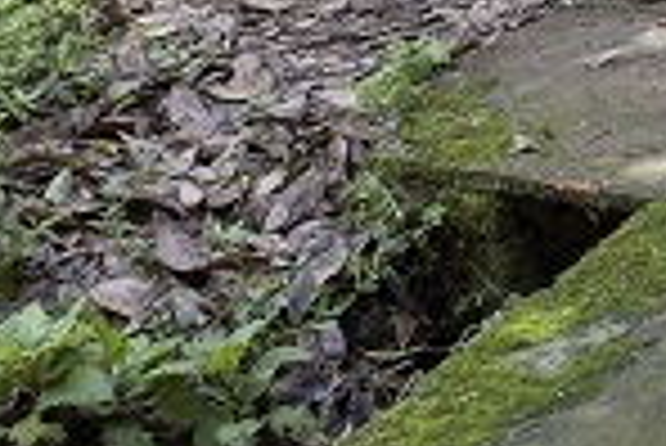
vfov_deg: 8.7
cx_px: 1696
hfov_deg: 11.0
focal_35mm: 151
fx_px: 2796
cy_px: -399
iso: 250
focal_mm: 18.7
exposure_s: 1/125
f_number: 4.5
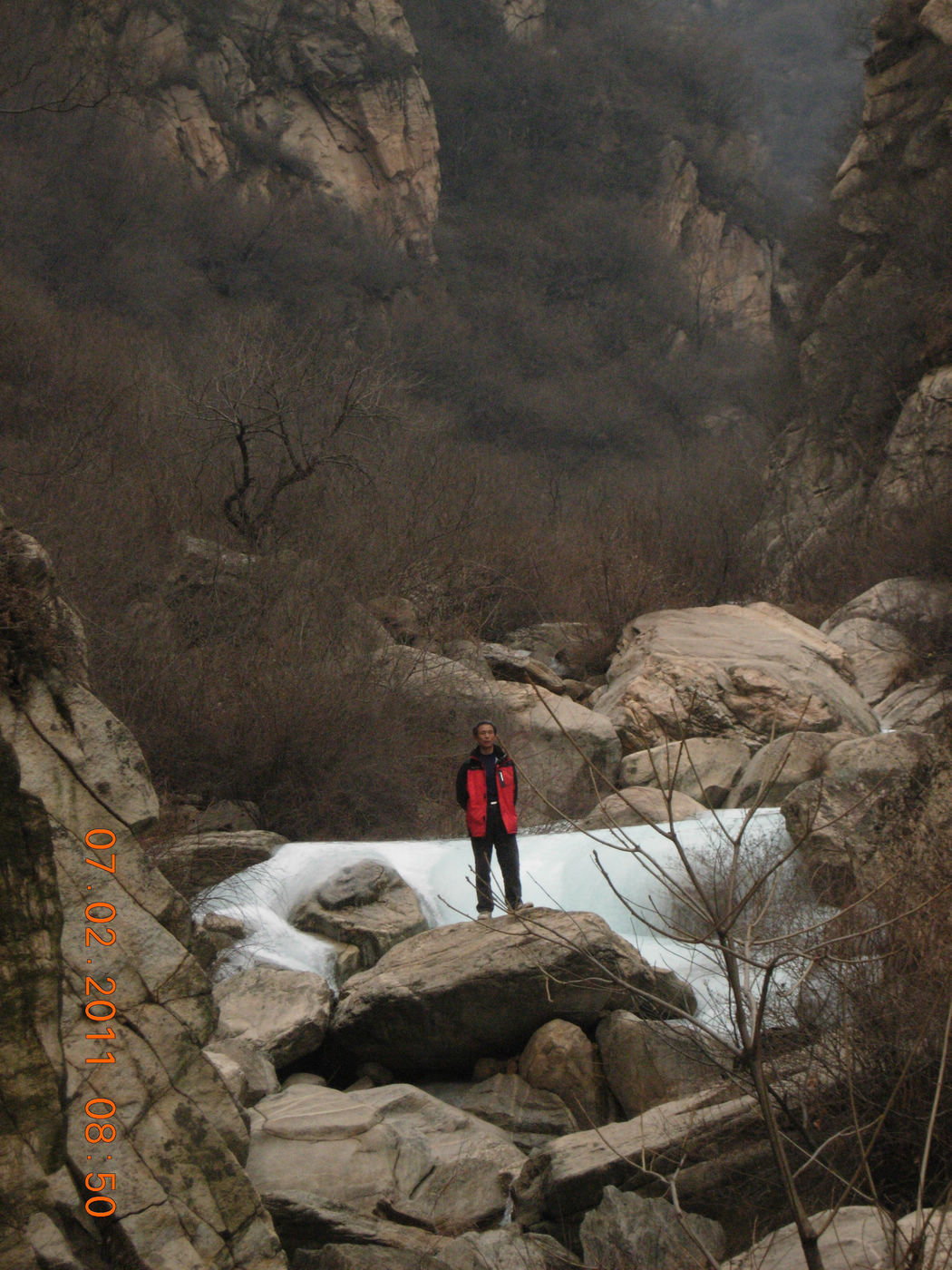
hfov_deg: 11.8
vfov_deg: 15.6
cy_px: 635
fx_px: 4620
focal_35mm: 126
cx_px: 476
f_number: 5.3
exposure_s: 1/256
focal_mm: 26.3
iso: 200
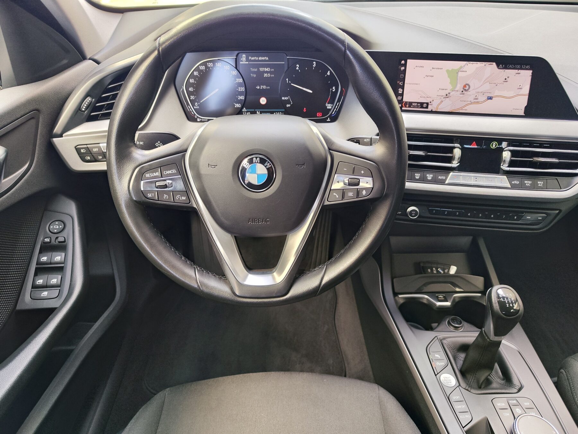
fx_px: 384
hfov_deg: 73.9
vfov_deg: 58.9
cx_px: 289
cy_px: 217
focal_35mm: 23
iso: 205
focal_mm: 7.01
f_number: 1.69
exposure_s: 1/100
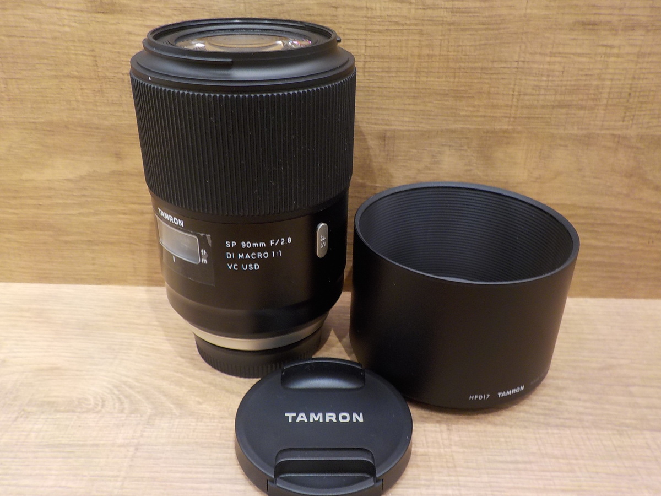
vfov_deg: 46.8
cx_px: 330
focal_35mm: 30
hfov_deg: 60.0
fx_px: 573
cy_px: 248
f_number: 3.3
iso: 140
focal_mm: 4.1
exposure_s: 1/30
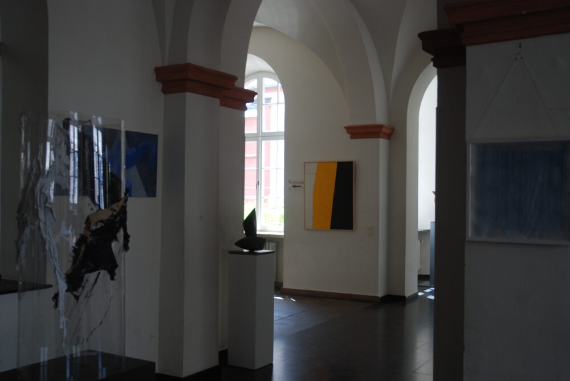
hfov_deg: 47.9
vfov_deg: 33.1
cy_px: 190
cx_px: 285
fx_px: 642
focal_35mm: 40
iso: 200
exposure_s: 1/60
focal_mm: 27
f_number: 4
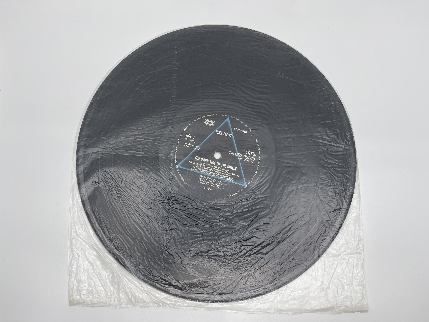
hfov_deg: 69.4
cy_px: 161
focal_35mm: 25
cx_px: 214
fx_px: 310
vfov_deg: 54.9
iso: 32
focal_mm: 5.1
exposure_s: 1/413
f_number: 1.6
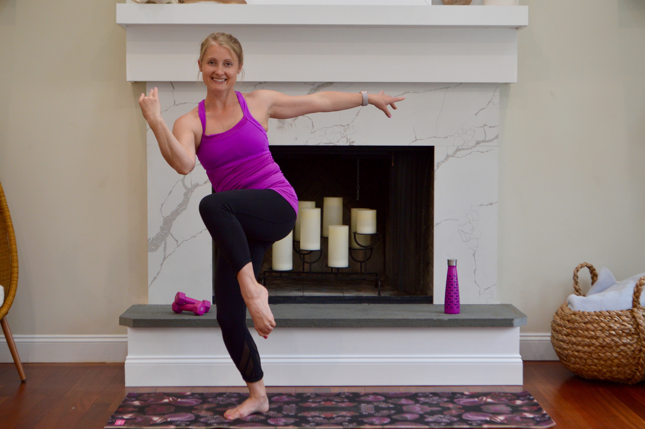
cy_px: 214
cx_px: 322
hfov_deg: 31.9
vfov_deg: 21.5
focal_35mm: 63
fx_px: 1128
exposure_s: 1/30
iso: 500
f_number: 5.3
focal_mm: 42
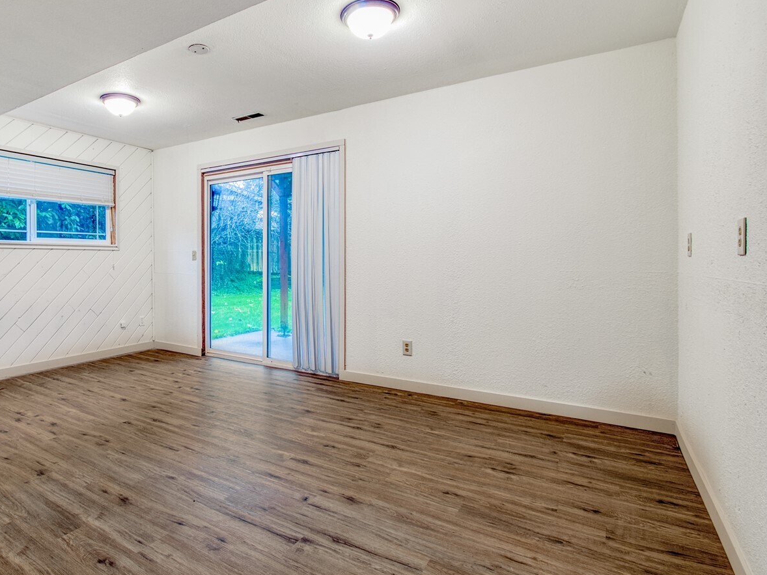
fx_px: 421
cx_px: 285
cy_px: 270
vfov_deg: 68.6
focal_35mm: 19
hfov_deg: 83.0
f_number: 6.3
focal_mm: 7
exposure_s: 1/3
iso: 200
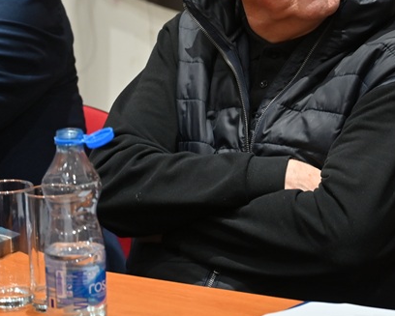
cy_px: 21
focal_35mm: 217
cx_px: 371
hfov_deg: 8.9
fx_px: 2539
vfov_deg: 7.1
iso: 320
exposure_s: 1/40
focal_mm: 70
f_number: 4
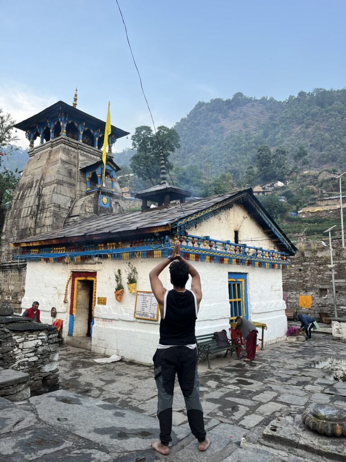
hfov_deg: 53.1
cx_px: 173
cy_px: 231
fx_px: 347
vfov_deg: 67.3
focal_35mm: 26
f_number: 1.6
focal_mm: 5.1
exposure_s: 1/122
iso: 40
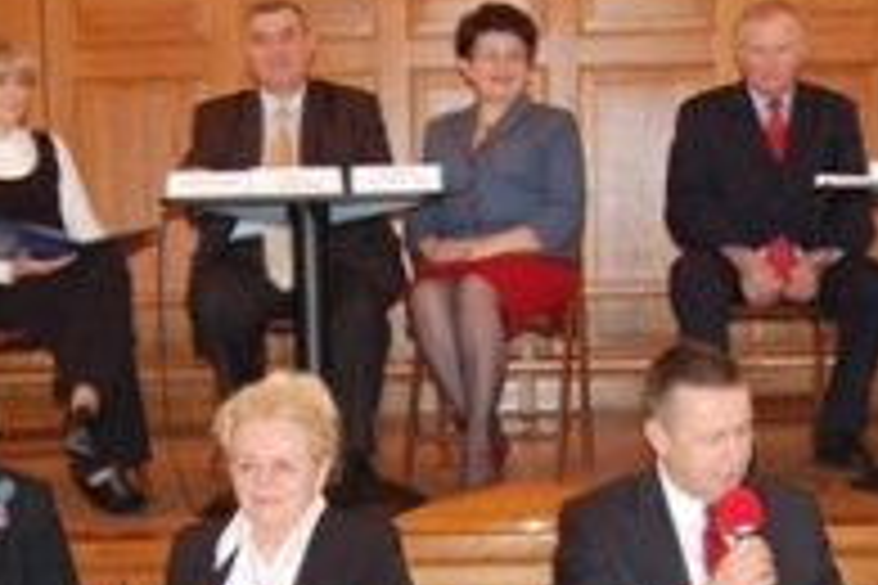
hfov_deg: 24.2
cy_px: 484
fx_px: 2049
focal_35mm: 84
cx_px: 491
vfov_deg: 16.1
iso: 400
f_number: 3.5
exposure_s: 1/60
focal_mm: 18
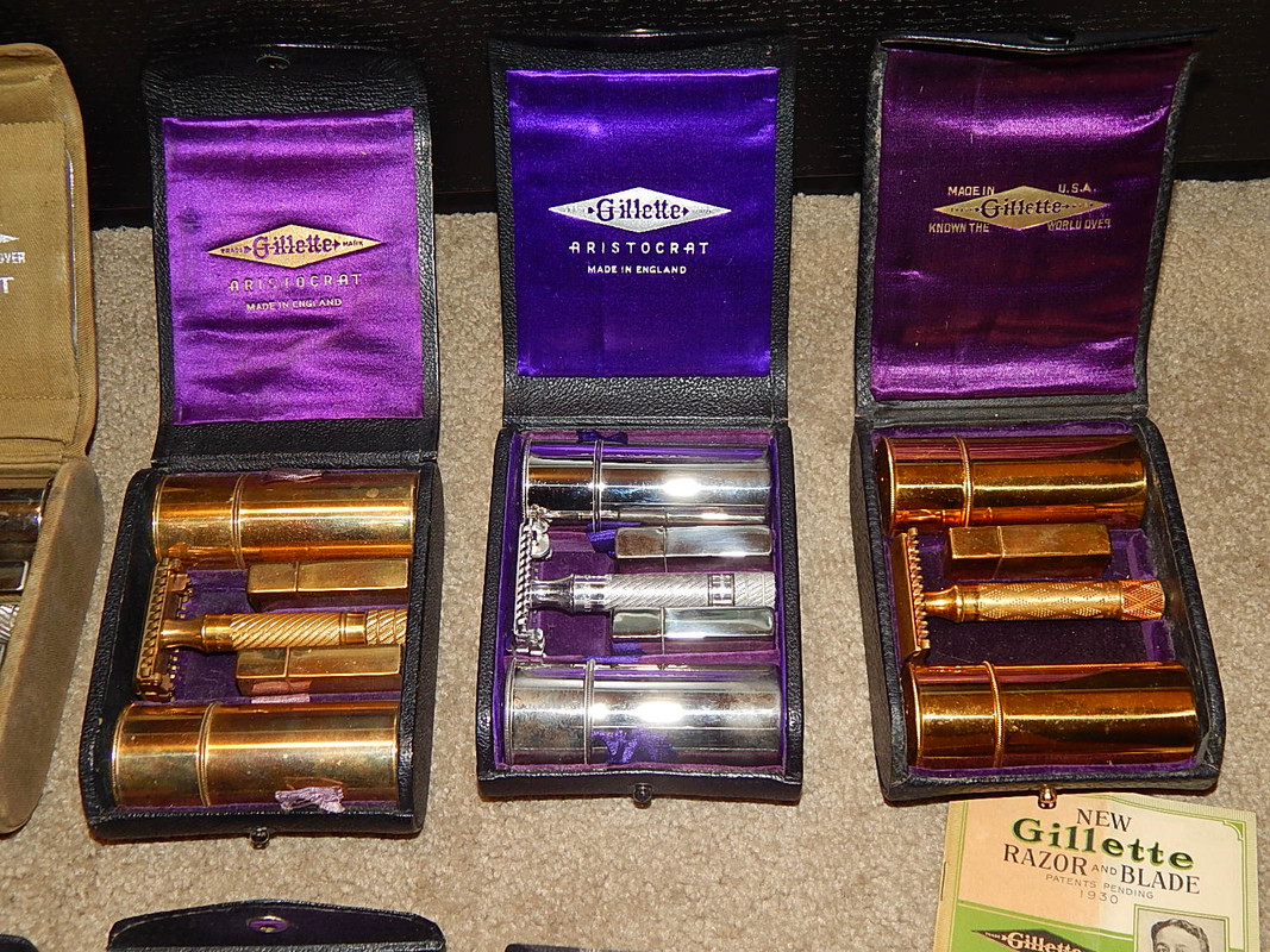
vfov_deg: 33.6
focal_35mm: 43
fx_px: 1577
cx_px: 635
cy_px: 476
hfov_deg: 43.9
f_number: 3.6
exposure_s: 1/30
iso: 200
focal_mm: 7.7
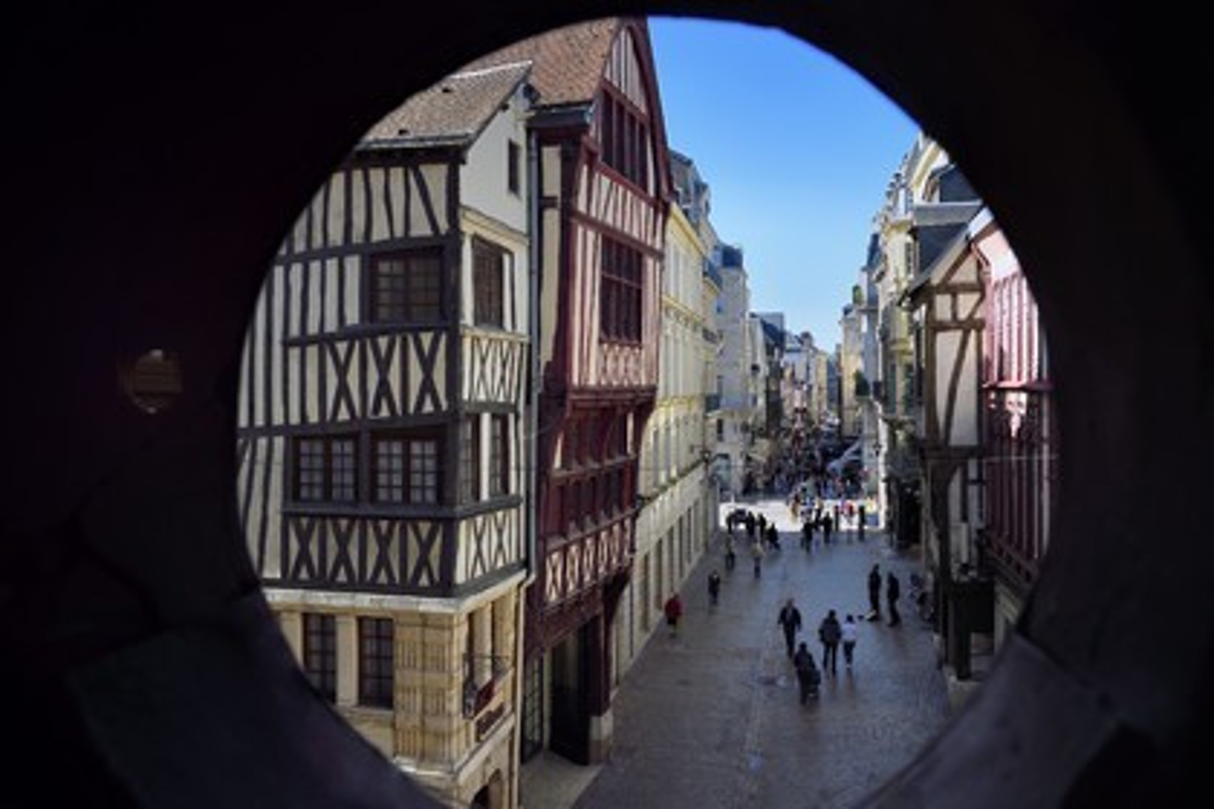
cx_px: 607
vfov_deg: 53.1
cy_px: 404
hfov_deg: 73.7
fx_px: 809
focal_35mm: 24
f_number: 8
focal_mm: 24
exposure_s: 1/125
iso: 200
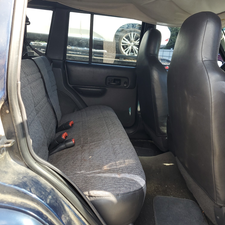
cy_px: 112
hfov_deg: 52.5
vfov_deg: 52.5
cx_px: 119
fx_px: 228
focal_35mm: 31
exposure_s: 1/175
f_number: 1.5
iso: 50
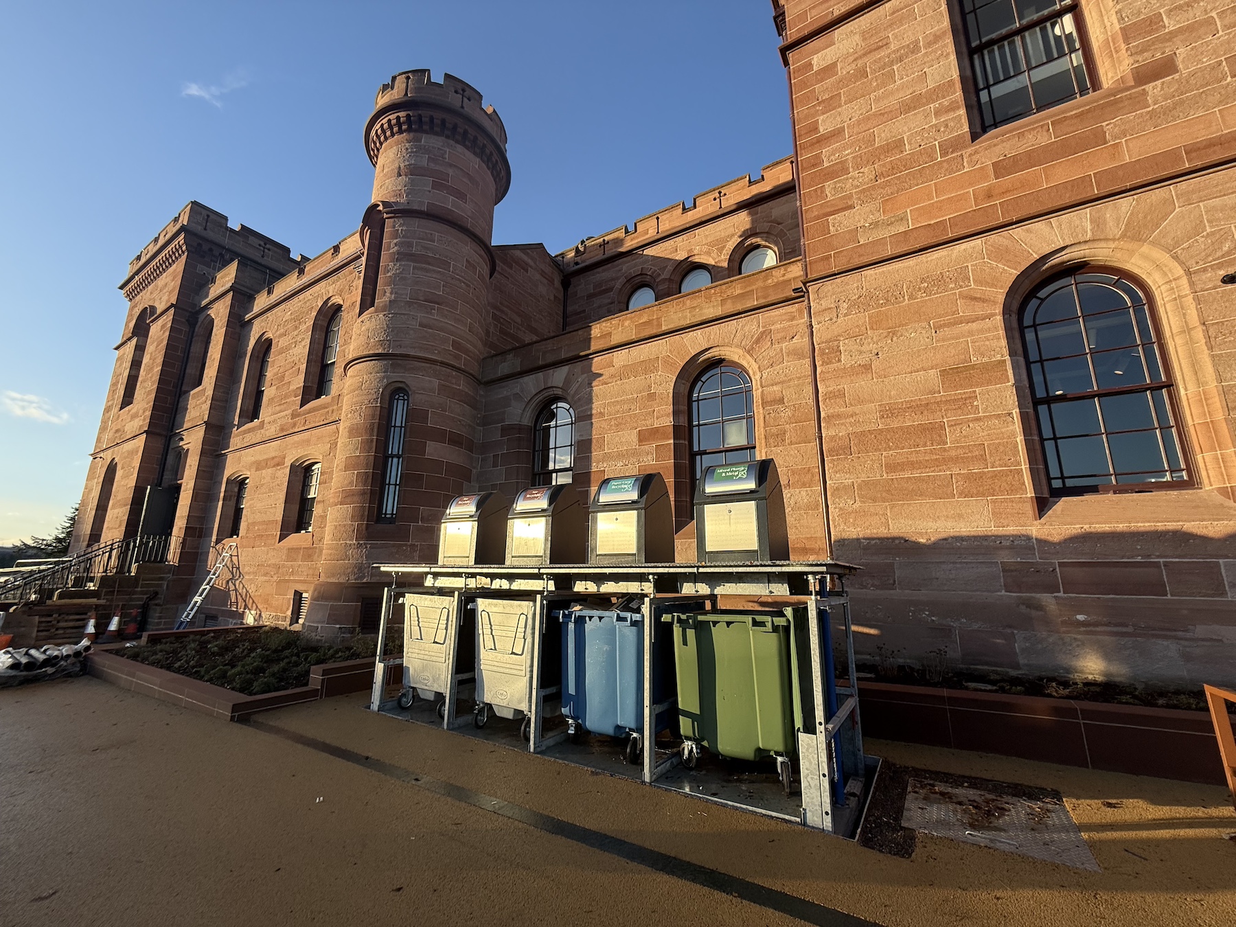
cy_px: 464
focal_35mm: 14
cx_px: 618
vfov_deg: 85.7
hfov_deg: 102.1
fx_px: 500
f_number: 2.2
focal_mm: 2.22
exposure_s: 1/760
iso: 64
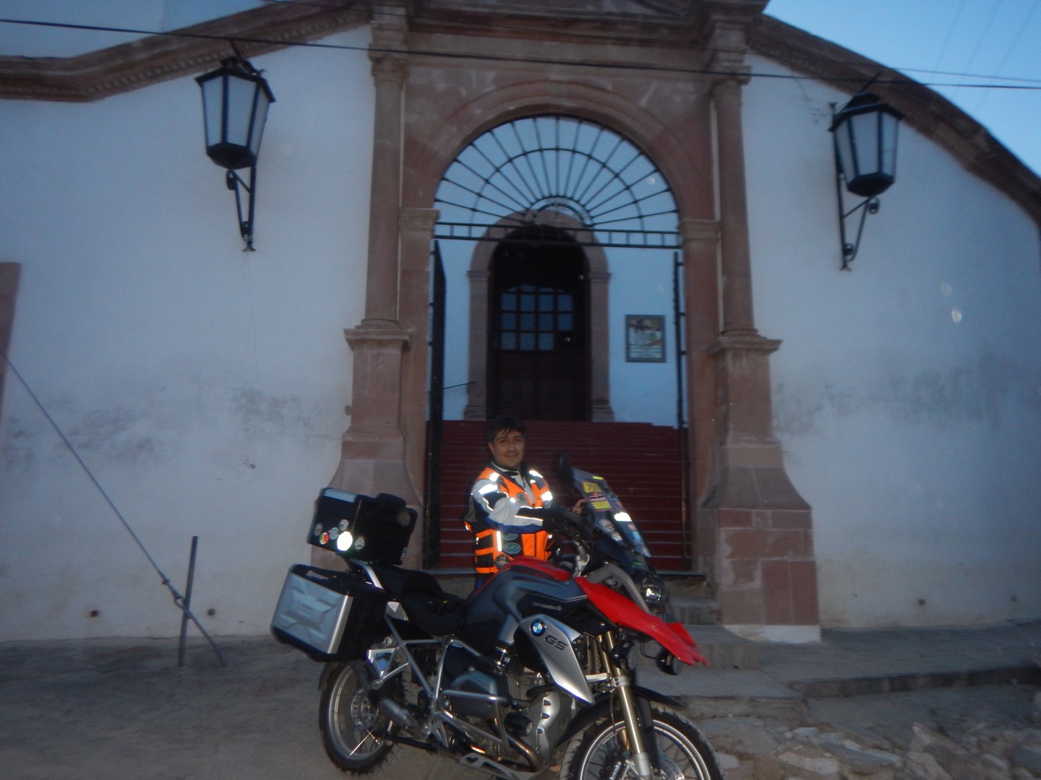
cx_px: 520
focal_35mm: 24
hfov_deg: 71.6
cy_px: 390
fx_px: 722
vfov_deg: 56.8
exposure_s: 1/30
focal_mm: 4.3
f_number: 2.8
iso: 200
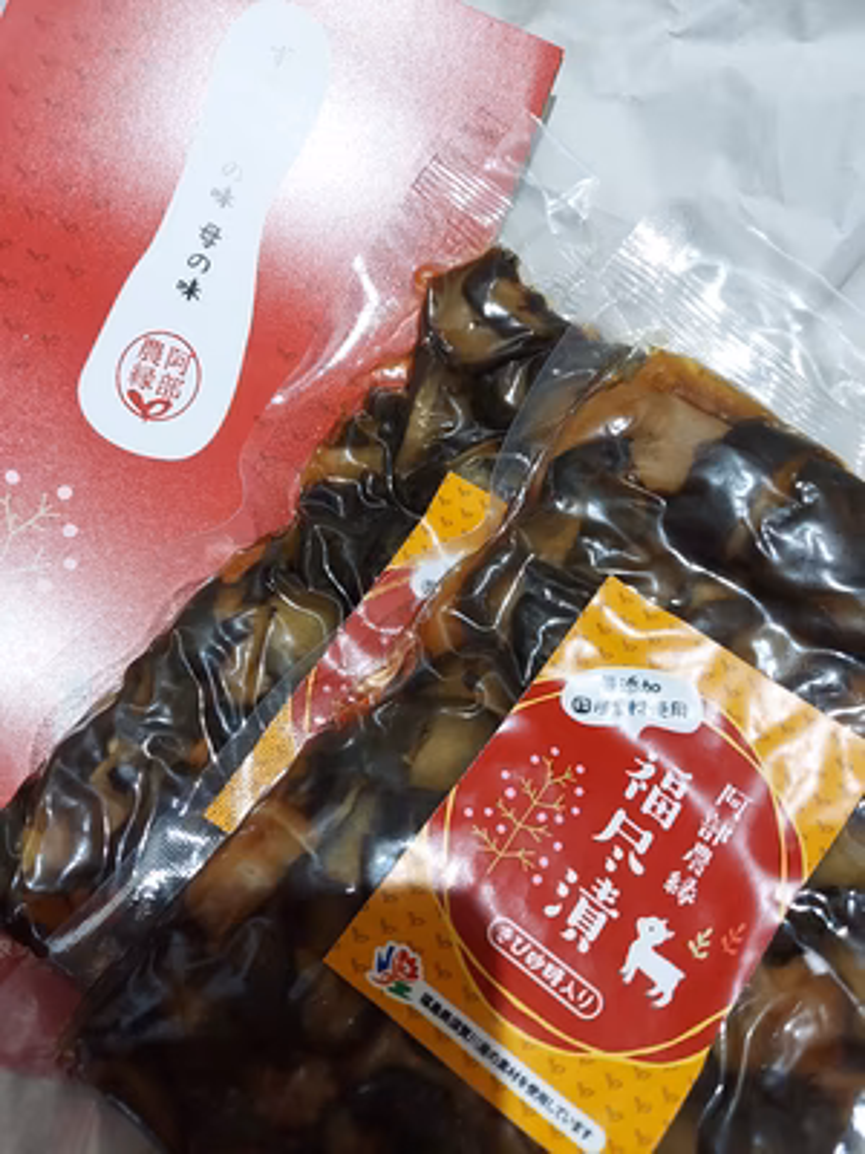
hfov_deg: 54.9
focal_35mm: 25
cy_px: 577
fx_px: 833
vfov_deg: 69.4
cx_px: 432
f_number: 2
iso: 400
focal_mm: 4.6
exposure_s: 1/50
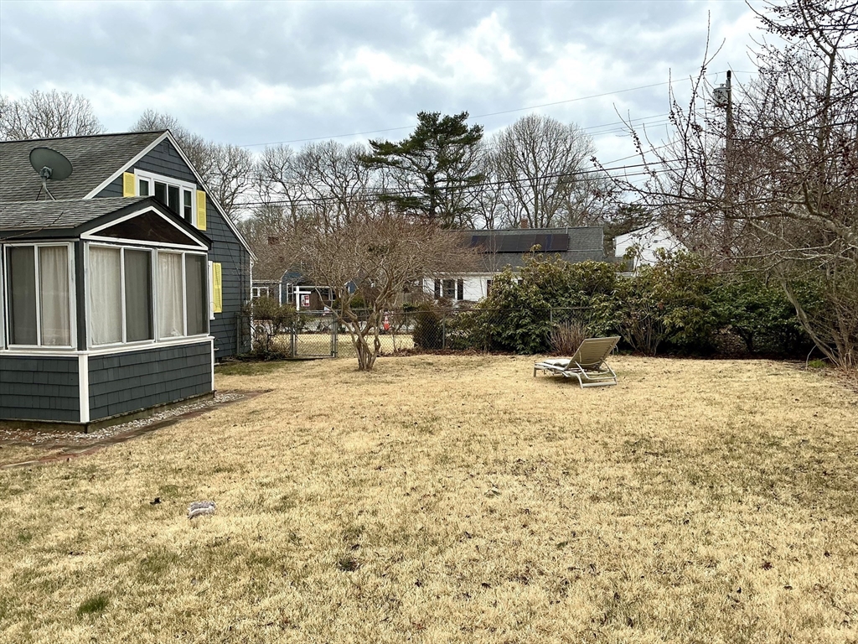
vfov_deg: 48.2
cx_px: 429
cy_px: 322
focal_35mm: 29
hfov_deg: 61.7
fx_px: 719
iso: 25
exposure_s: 1/1577
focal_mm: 3
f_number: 1.8
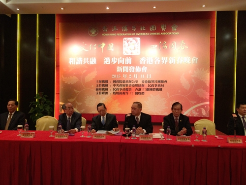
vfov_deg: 46.8
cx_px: 123
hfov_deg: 60.0
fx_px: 213
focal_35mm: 30
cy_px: 92
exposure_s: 1/30
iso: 50
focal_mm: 4.12
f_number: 2.2
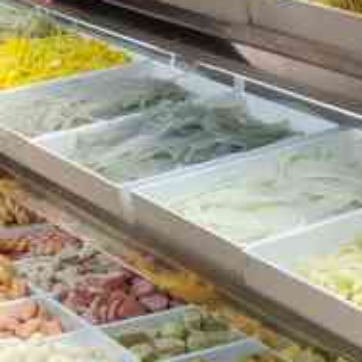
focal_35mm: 114
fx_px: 1349
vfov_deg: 15.1
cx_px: 212
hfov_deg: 15.3
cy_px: 321
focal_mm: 4.75
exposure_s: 1/128
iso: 112
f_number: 1.75
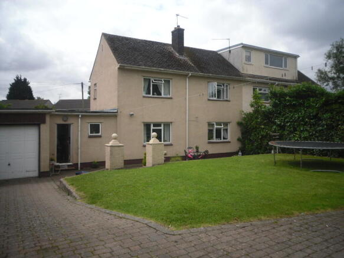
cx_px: 172
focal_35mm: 28
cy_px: 129
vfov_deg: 49.7
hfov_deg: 63.5
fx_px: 278
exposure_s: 1/165
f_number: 7.8
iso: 80
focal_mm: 5.1
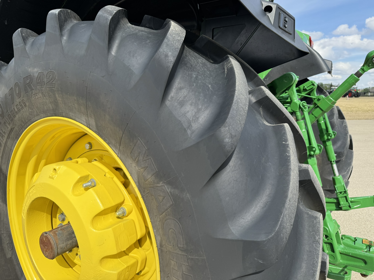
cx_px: 187
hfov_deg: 71.6
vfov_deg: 56.8
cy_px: 140
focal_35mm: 24
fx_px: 259
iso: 80
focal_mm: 6.76
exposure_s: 1/2506
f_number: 1.78
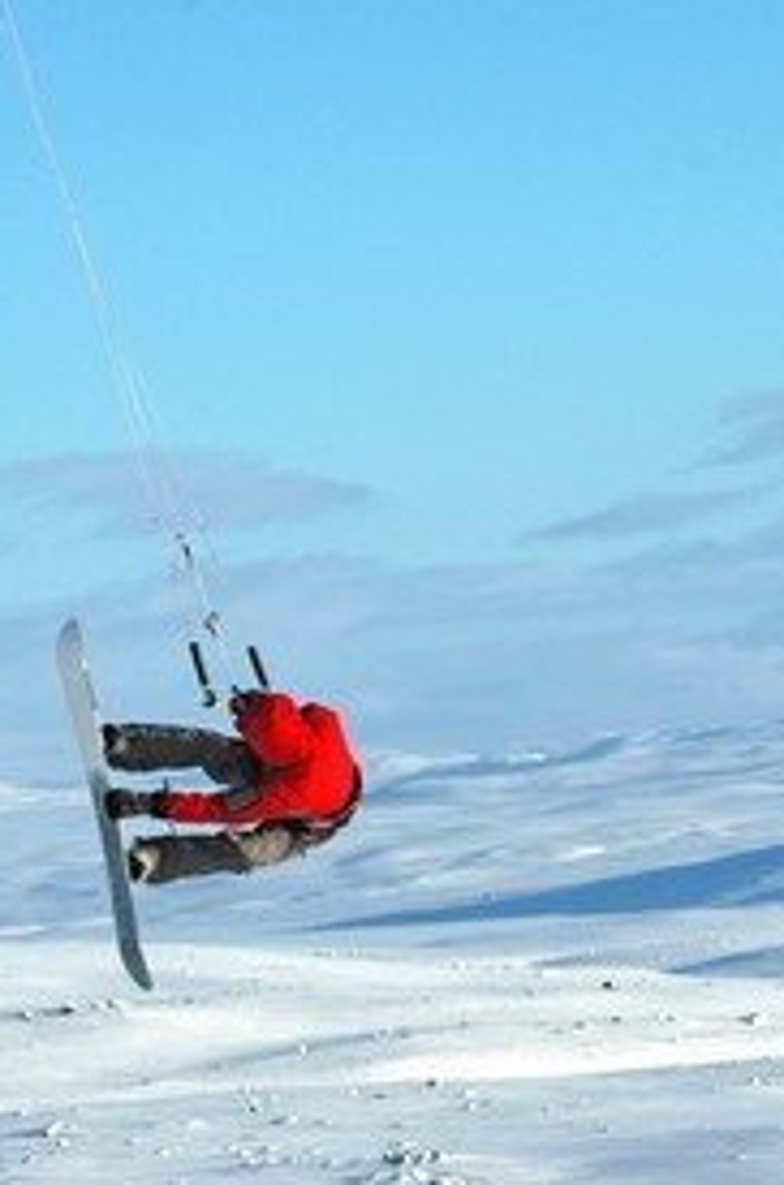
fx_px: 10170
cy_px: 864
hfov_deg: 4.4
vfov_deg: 6.7
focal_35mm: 310
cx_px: 278
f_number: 6.7
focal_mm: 135
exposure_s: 1/1000
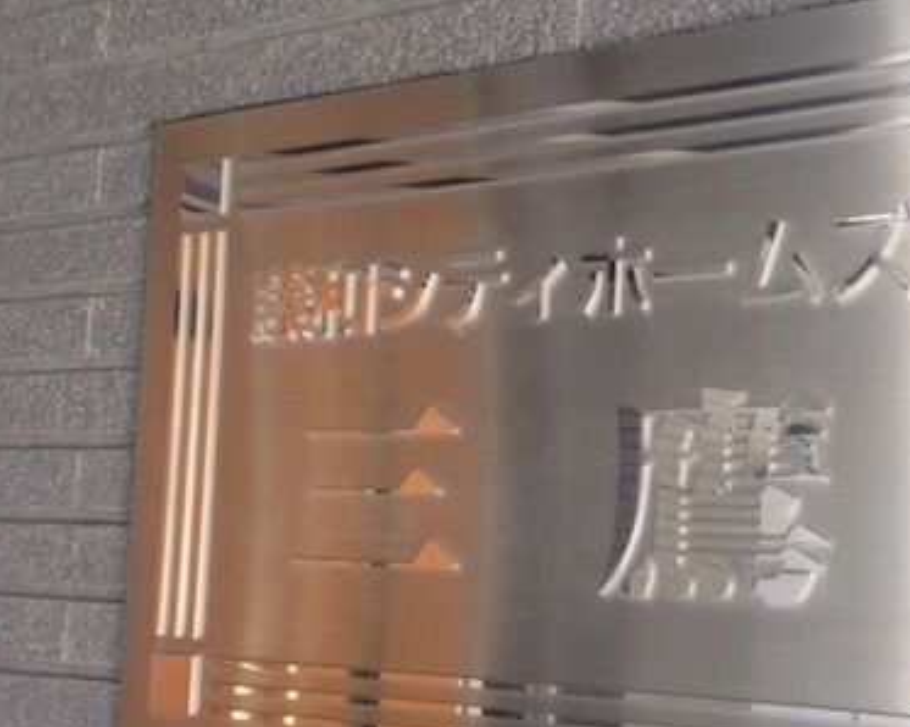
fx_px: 1481
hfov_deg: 33.8
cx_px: 625
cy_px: 468
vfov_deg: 27.5
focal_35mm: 55
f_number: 2.4
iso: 50
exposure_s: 1/20
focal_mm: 4.28
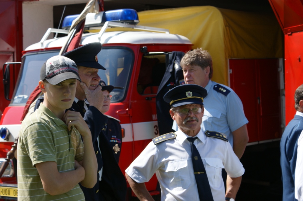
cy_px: 100
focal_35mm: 105
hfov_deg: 19.5
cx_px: 152
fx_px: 883
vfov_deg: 13.0
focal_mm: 70
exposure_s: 1/200
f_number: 6.3
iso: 100
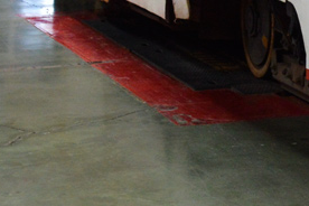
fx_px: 1512
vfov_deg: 7.4
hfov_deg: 11.0
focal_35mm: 176
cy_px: -224
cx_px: 539
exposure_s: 1/40
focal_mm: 27
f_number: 6.3
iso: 800
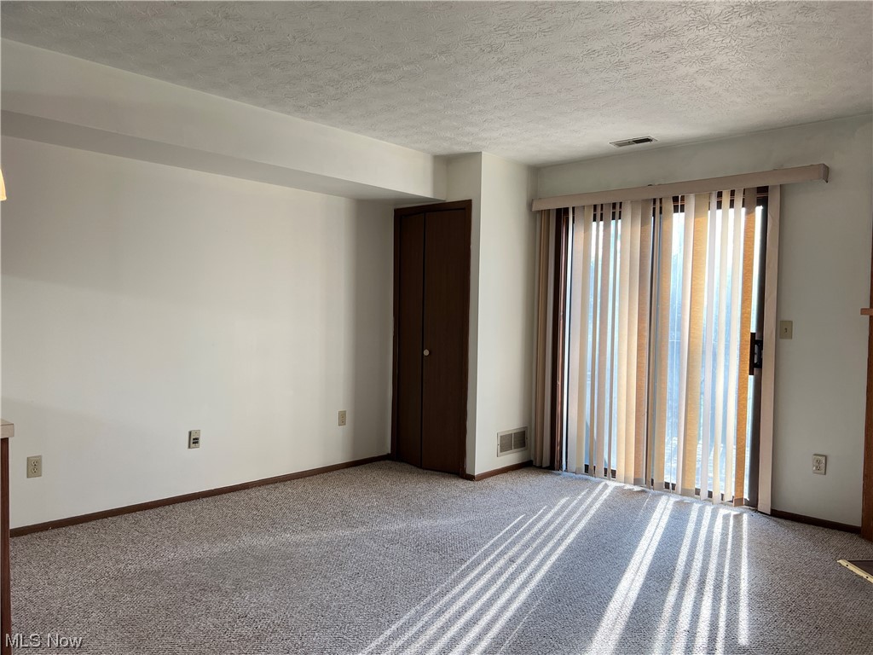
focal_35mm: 26
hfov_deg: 67.3
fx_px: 656
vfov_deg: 53.1
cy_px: 328
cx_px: 436
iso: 64
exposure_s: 1/124
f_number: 1.5
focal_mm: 5.7
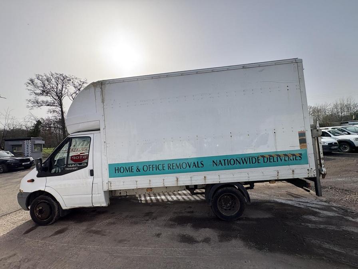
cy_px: 134
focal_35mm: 14
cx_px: 179
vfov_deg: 85.7
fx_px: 145
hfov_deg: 102.1
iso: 50
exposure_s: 1/1637
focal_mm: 2.22
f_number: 2.2
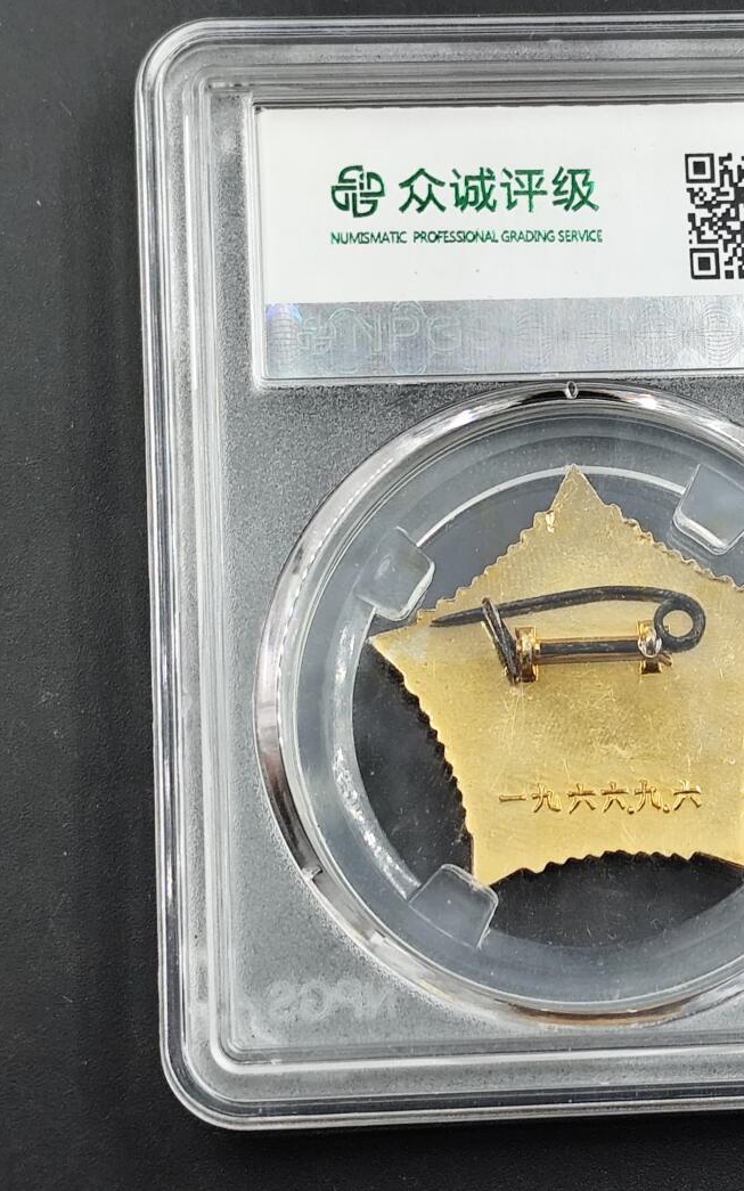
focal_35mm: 115
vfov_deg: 18.1
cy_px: 597
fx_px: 3731
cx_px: 586
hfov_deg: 11.4
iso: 80
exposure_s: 1/100
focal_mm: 6.14
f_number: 1.65
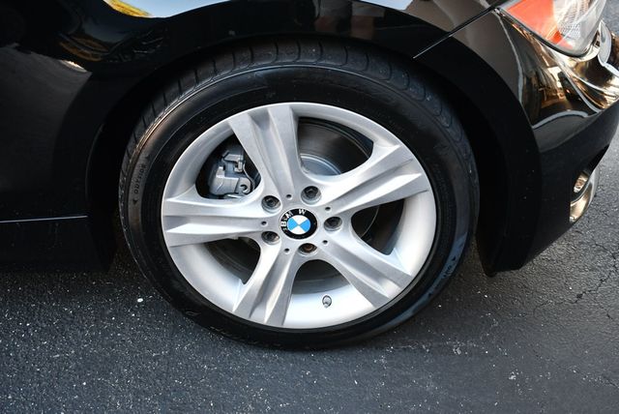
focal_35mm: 36
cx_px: 310
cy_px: 207
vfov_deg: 36.9
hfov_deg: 53.1
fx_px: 620
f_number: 3.5
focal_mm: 18
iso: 720
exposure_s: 1/250
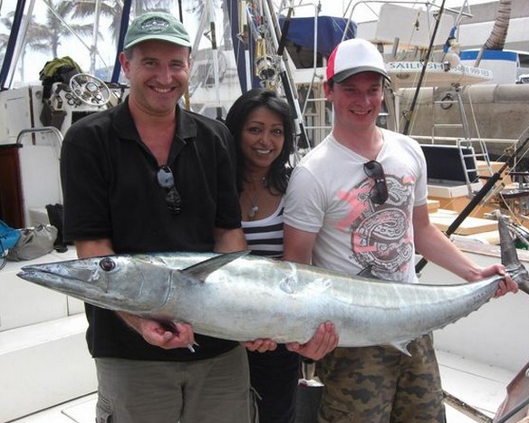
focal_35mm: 40
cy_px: 213
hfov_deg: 45.8
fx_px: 626
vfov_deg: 37.3
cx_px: 277
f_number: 4
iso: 80
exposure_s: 1/500
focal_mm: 7.9
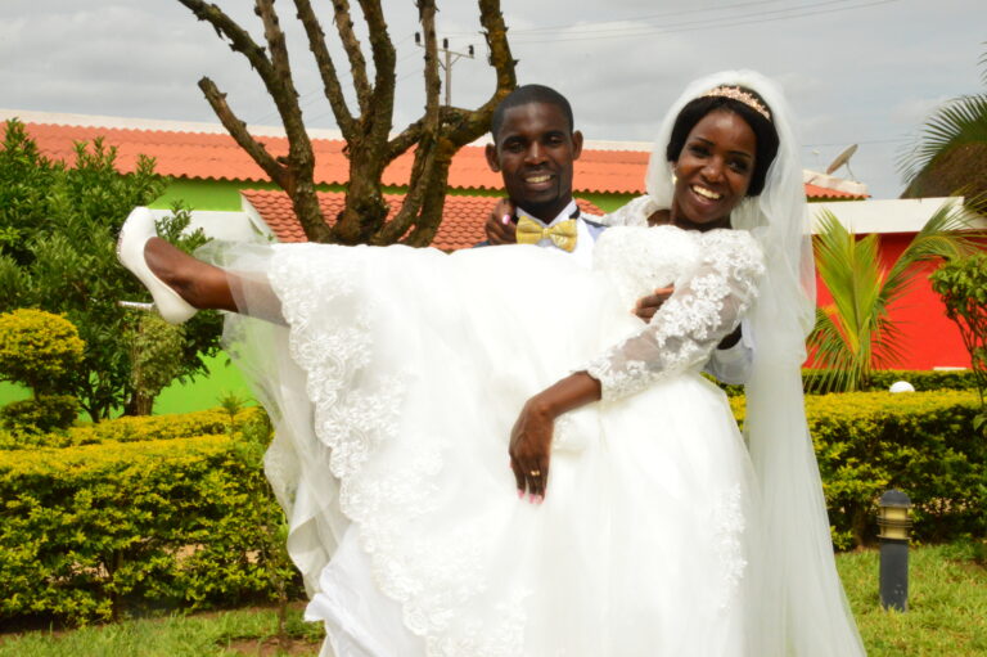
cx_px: 494
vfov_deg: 25.7
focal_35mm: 52
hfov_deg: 37.9
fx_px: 1438
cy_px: 328
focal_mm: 35
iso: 3200
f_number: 25
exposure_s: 1/200
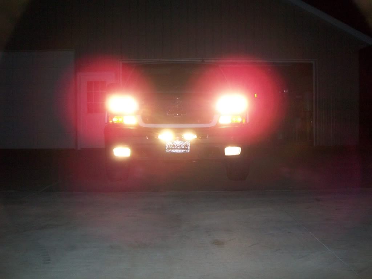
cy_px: 140
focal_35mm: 36
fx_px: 387
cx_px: 186
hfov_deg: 51.4
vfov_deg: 39.7
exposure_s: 1/100
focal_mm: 6
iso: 160
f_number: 2.7
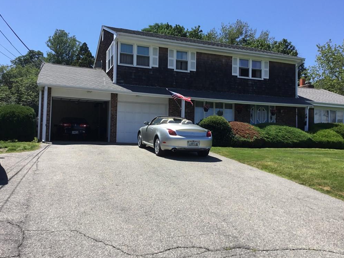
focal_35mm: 32
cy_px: 128
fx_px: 318
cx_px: 171
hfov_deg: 56.8
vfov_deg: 44.2
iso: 25
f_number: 2.4
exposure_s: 1/959
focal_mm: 3.3
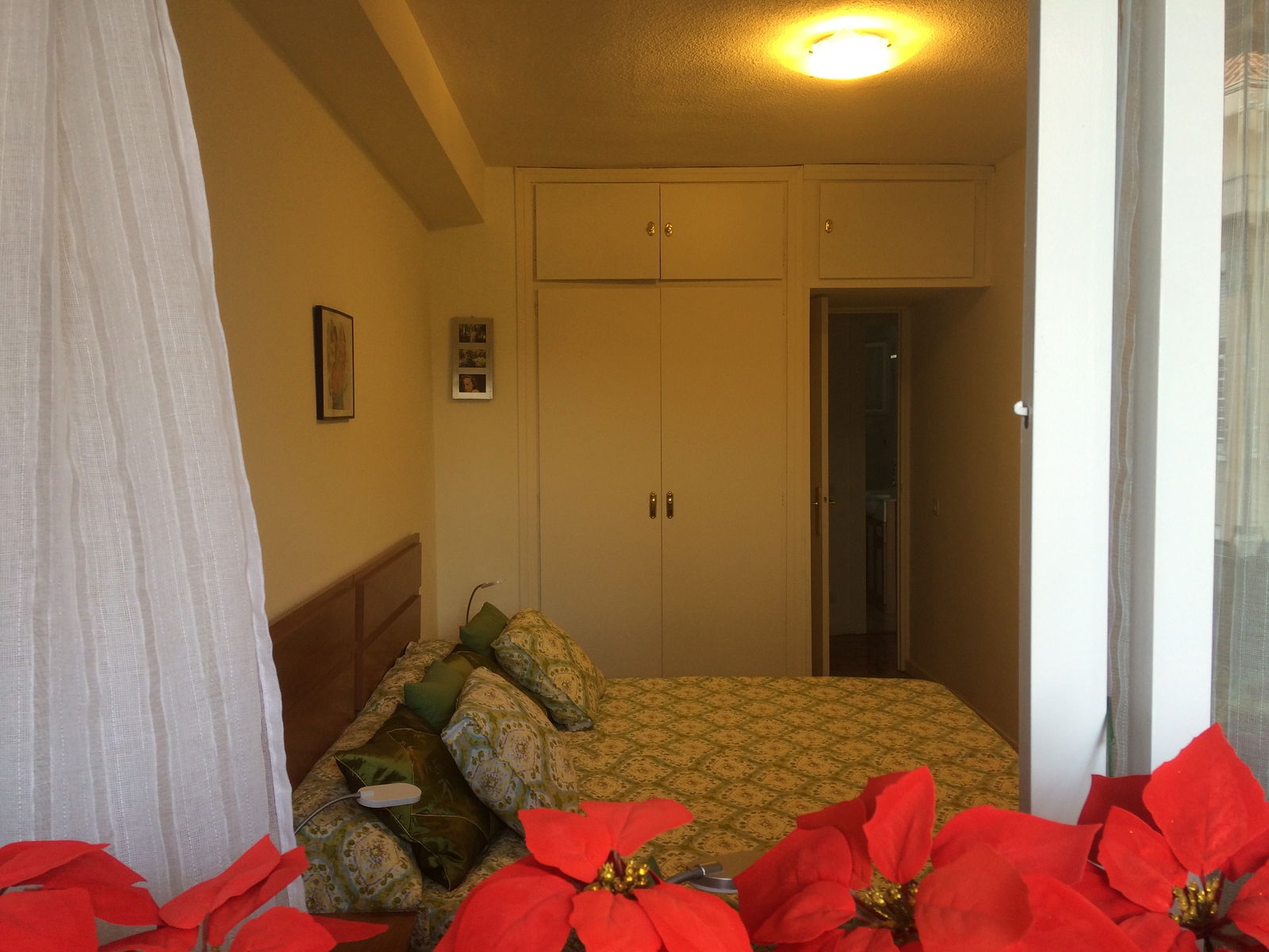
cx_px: 634
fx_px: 1063
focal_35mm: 29
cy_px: 476
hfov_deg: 61.7
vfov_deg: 48.2
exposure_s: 1/50
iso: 40
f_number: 2.2
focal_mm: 4.15
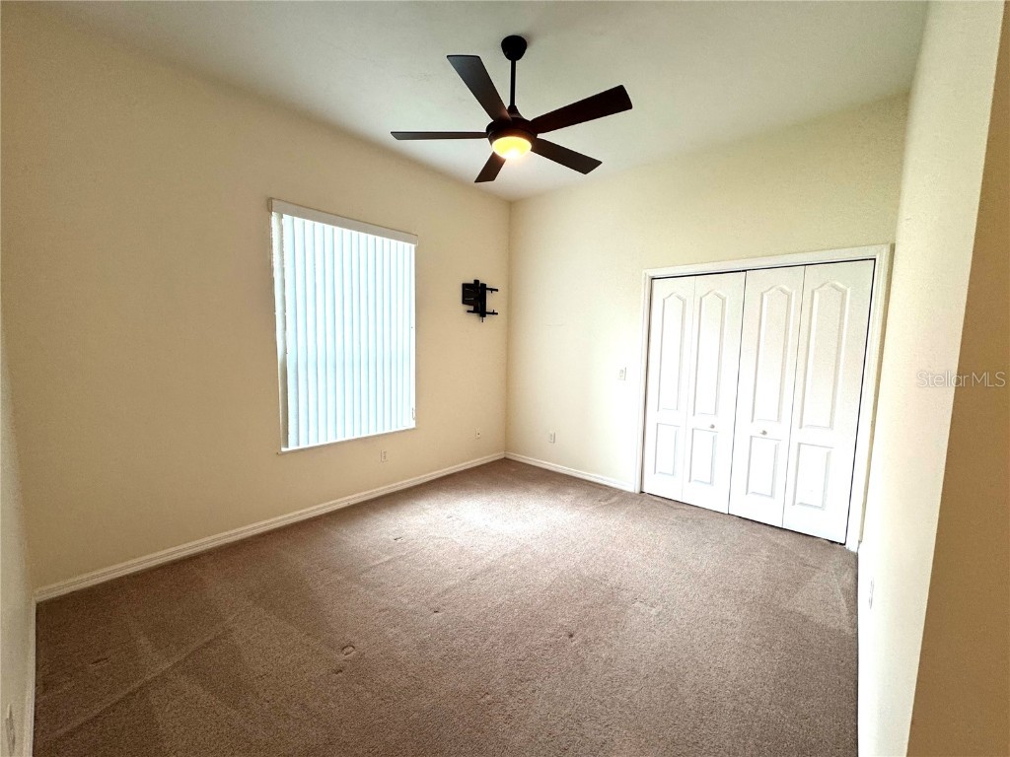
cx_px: 505
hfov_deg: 102.1
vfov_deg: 85.7
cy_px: 378
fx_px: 408
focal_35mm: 14
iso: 160
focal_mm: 2.22
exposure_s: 1/120
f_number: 2.2
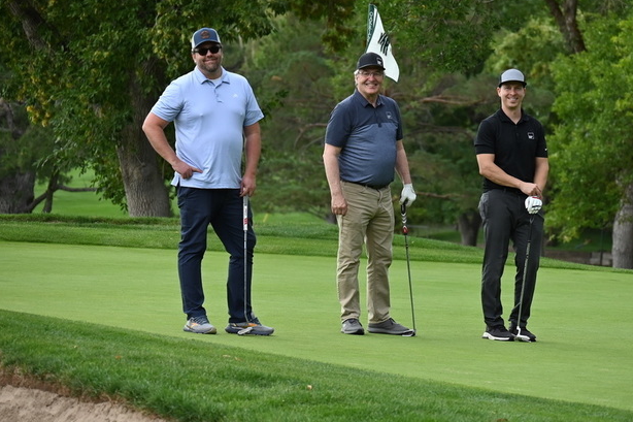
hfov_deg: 7.8
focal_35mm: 263
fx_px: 4623
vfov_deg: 5.2
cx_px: 361
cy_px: 202
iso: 360
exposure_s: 1/250
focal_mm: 135
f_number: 5.3
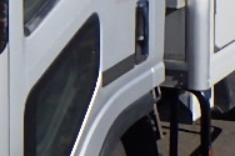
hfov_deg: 12.5
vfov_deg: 8.5
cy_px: -54
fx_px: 1037
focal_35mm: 159
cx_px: -82
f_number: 4.2
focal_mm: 5
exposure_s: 1/2500
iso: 250
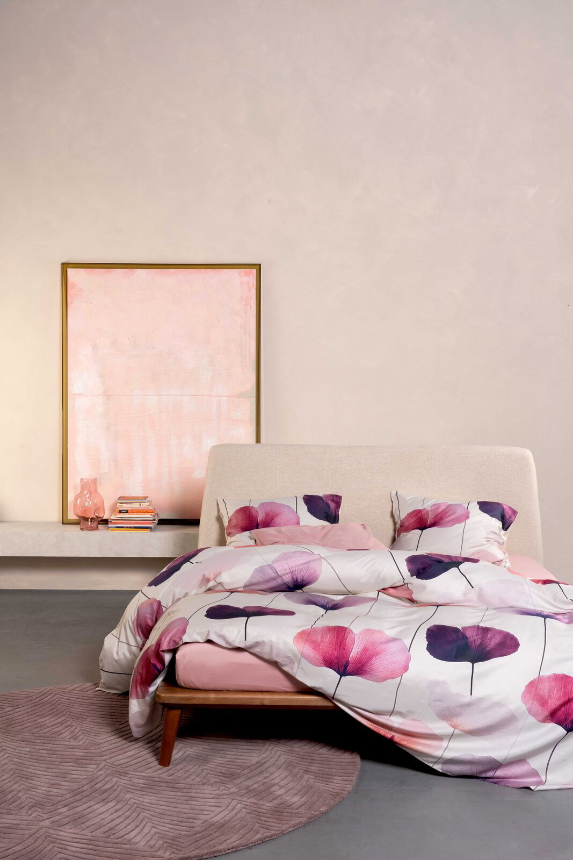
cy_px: 430
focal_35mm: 50
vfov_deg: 39.6
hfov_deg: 27.0
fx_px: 1193
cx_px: 286
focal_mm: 50
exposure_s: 1/125
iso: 250
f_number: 16
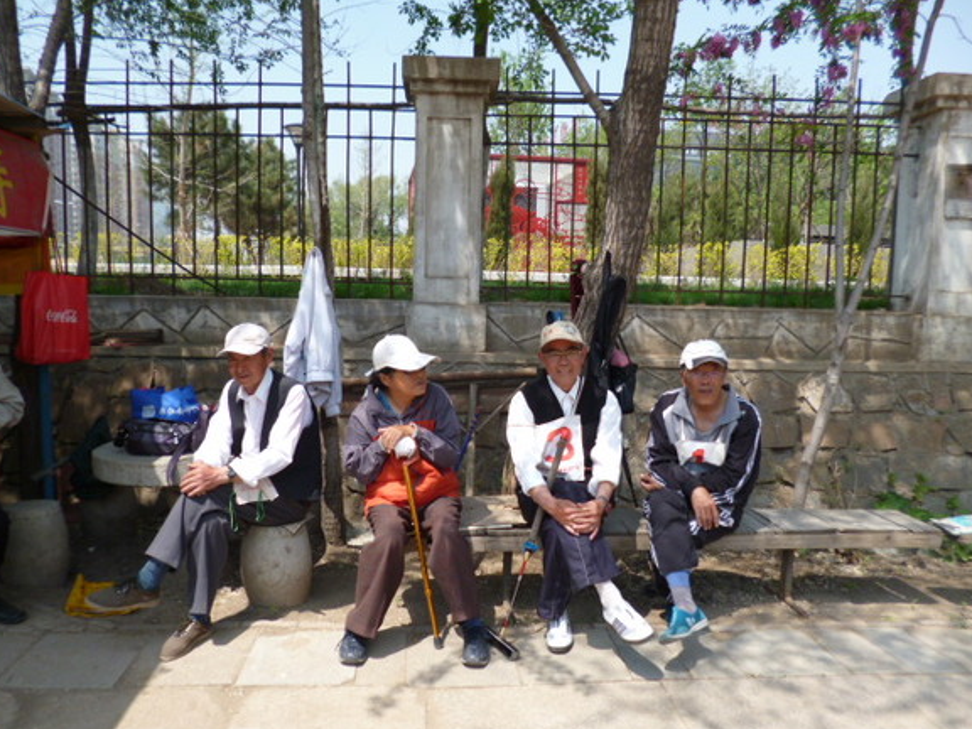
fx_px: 702
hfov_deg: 69.4
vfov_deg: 54.9
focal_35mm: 25
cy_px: 375
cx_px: 483
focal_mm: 4.3
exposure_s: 1/800
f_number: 2.5
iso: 100
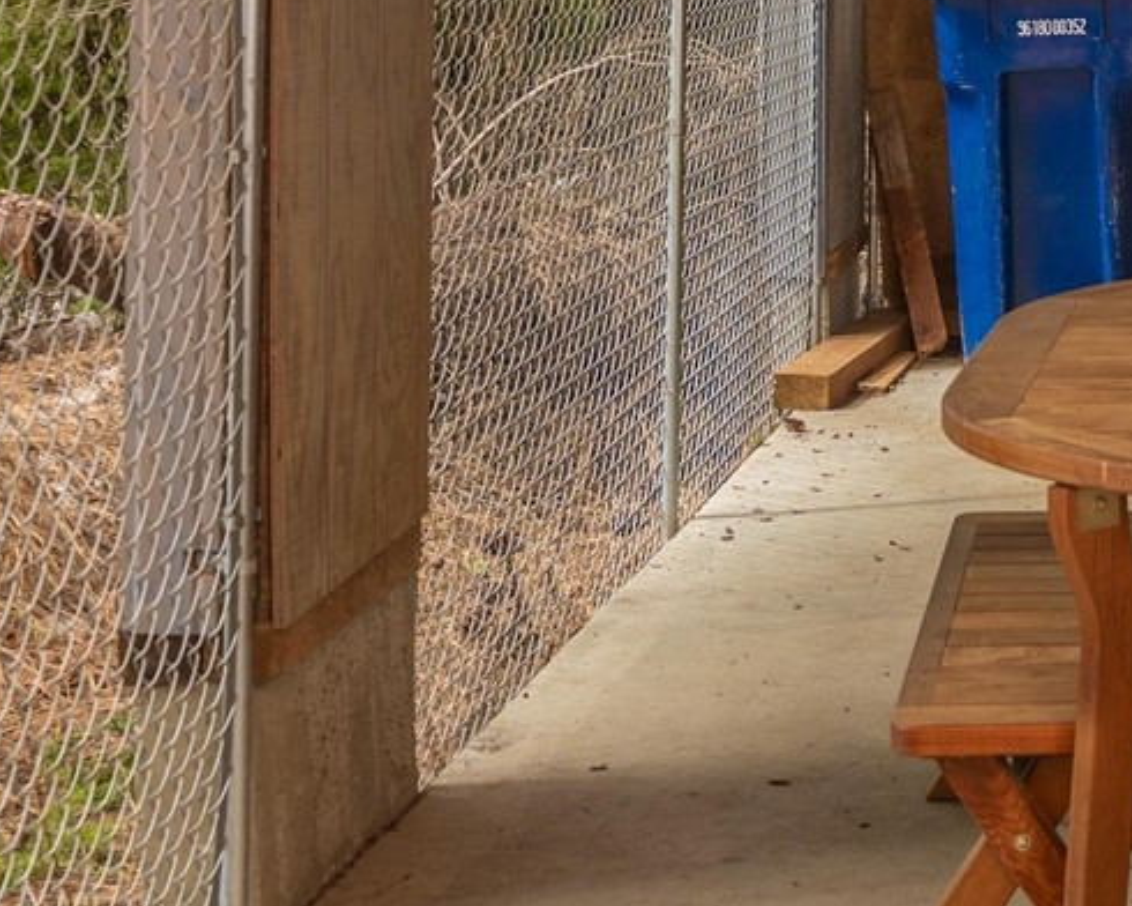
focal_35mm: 78
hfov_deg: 22.8
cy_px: -24
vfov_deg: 19.1
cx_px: 1297
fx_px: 2613
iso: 125
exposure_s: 1/200
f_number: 4
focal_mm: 24
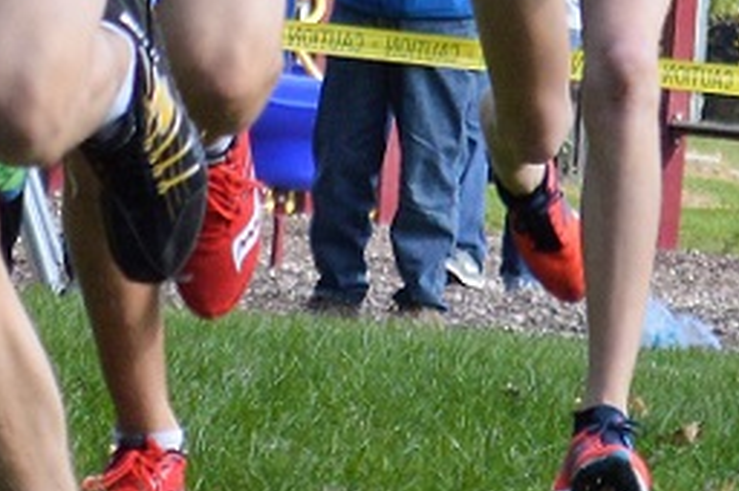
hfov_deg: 7.1
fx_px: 5940
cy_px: -344
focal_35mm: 290
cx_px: 38
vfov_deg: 4.7
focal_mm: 55
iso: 400
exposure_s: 1/640
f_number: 5.6
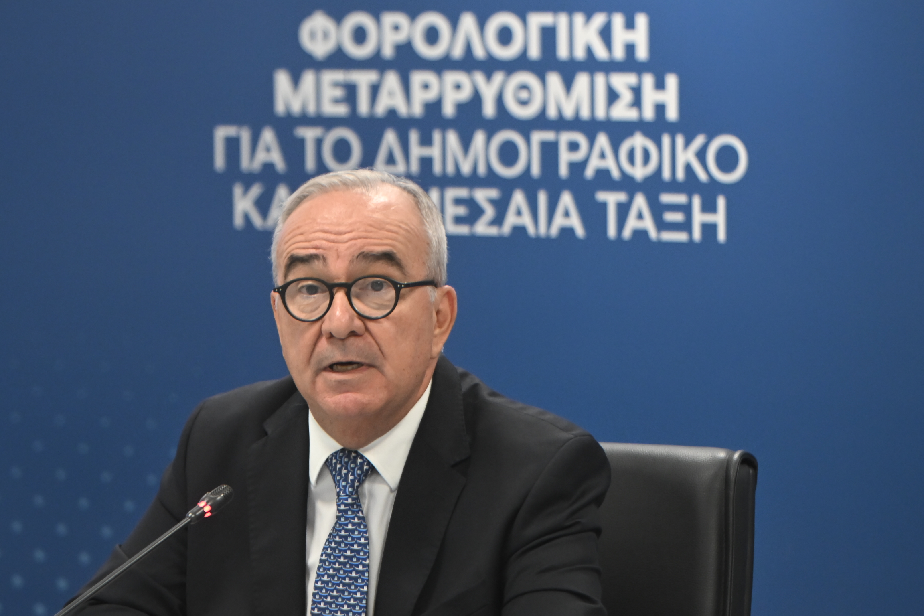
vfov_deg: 7.6
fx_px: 4620
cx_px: 462
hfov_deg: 11.4
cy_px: 308
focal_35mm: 180
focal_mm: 120
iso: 2000
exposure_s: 1/320
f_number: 2.8
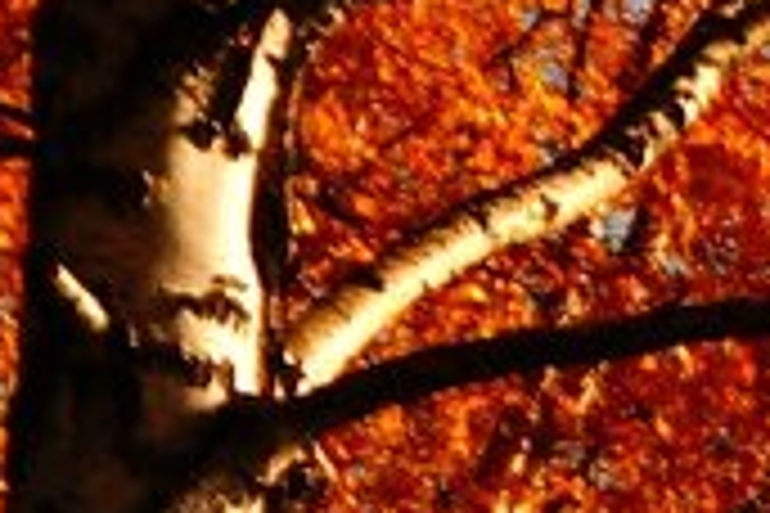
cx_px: 2274
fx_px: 15762
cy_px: 1210
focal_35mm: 737
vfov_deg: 1.9
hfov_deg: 2.8
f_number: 6.3
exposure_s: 1/1600
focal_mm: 70
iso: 200
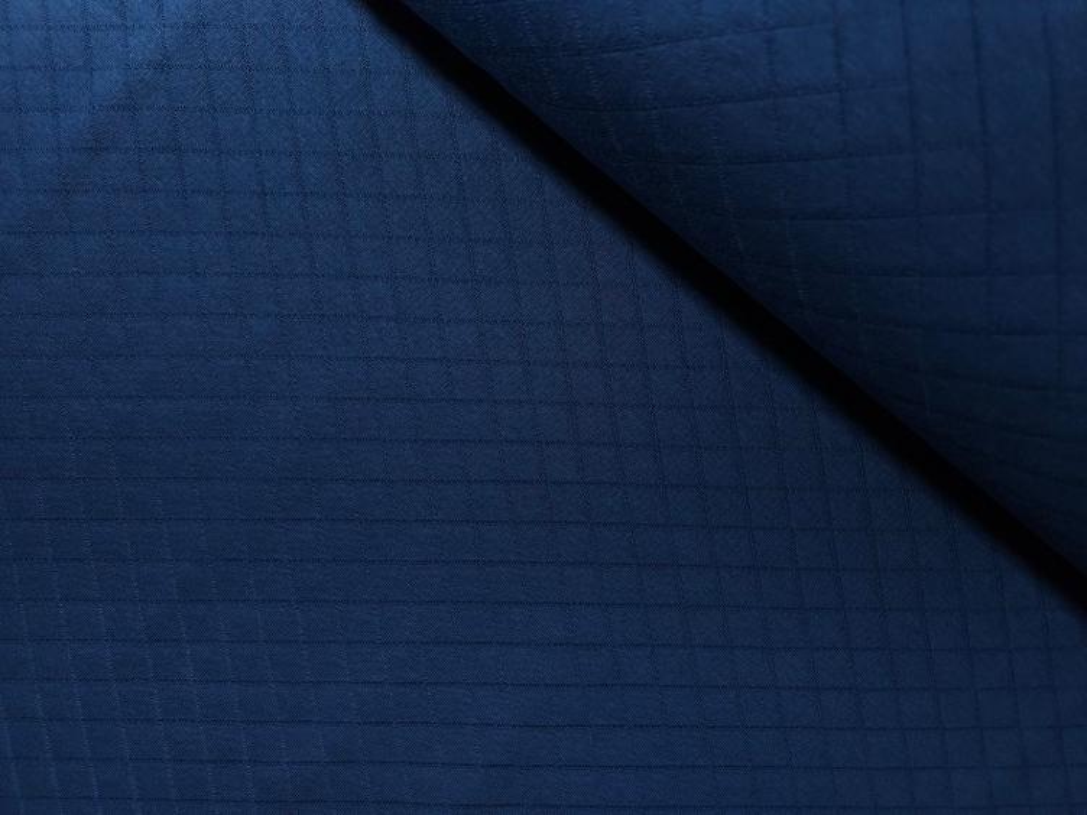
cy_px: 408
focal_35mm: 23
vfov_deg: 58.9
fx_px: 722
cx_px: 544
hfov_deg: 73.9
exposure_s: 1/125
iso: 50
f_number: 1.8
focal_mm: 5.4
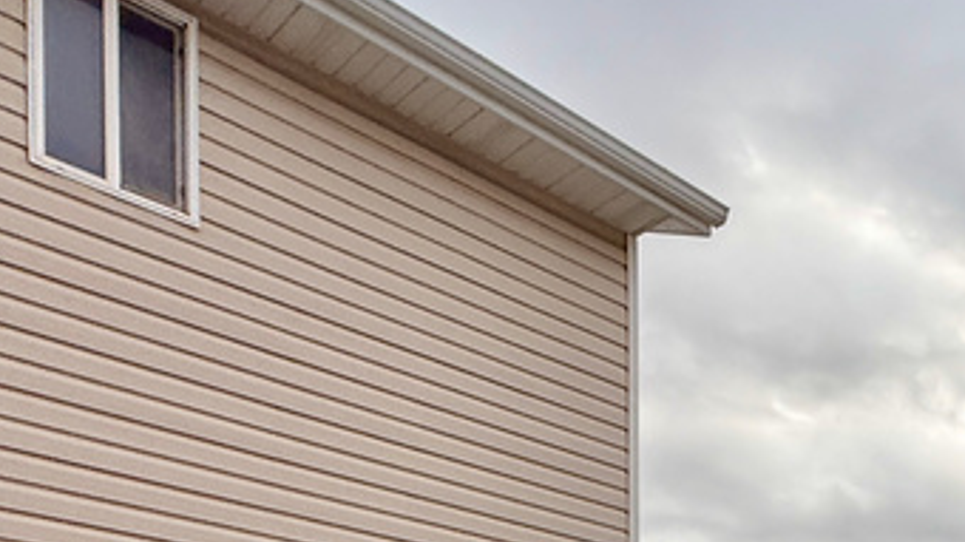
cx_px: 886
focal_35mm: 46
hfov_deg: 40.8
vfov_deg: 20.3
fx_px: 1177
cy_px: 911
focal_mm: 2.22
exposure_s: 1/445
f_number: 2.2
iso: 50
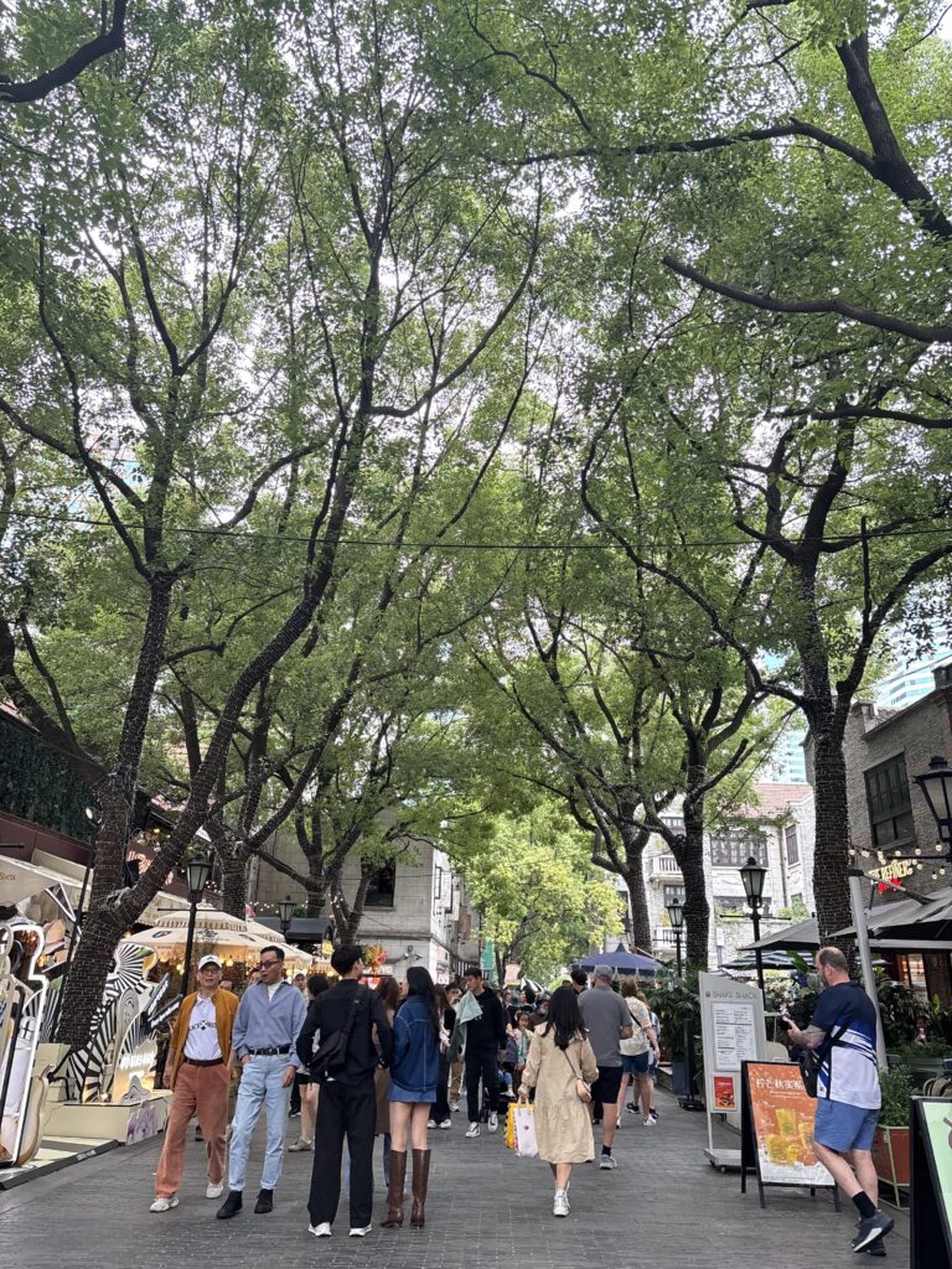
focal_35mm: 26
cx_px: 476
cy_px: 634
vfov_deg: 67.3
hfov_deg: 53.1
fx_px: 953
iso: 125
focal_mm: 5.96
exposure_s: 1/121
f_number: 1.6
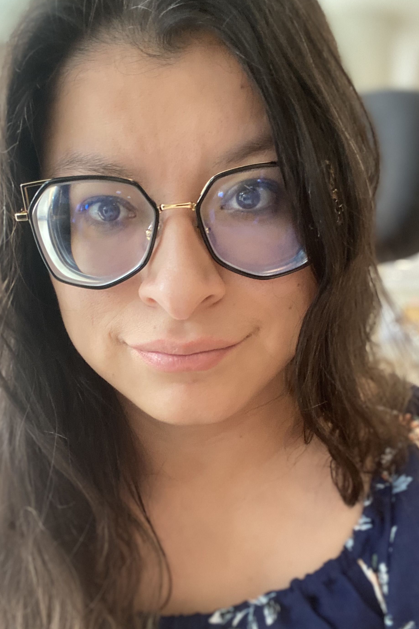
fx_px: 611
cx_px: 158
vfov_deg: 54.4
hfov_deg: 37.6
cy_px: 332
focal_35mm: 35
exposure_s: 1/60
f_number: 2.2
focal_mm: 2.71
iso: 250
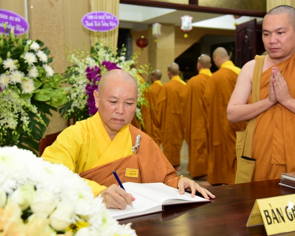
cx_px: 159
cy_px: 118
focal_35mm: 46
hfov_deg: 40.3
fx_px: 402
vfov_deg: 32.8
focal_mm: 40
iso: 1000
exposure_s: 1/30
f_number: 4
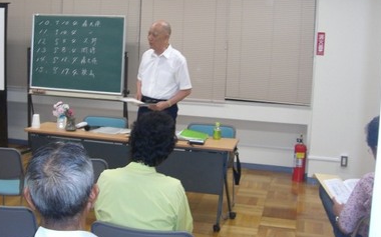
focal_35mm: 53
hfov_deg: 38.0
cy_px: 78
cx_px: 146
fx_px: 550
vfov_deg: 24.3
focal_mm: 6.2
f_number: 2.7
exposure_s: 1/60
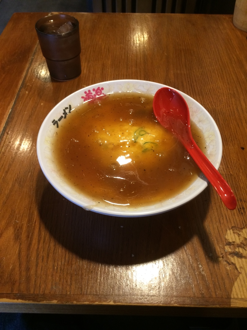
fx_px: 276
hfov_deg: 48.2
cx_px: 124
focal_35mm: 29
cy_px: 165
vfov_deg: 61.7
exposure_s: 1/30
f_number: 2.2
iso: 125
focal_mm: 4.15
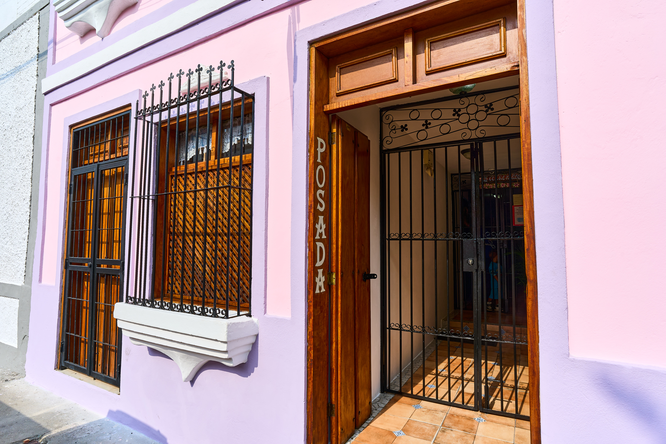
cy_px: 222
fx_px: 370
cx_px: 333
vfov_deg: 61.9
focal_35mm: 20
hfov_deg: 84.0
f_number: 11
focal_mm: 20
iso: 100
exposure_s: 1/200
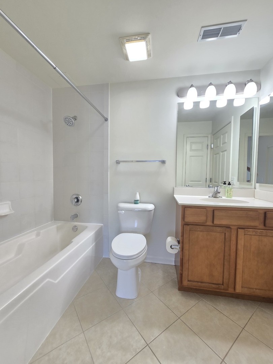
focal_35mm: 13
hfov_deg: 89.9
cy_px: 182
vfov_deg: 106.2
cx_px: 136
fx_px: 137
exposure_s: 1/60
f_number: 2.2
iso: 125
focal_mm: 2.2
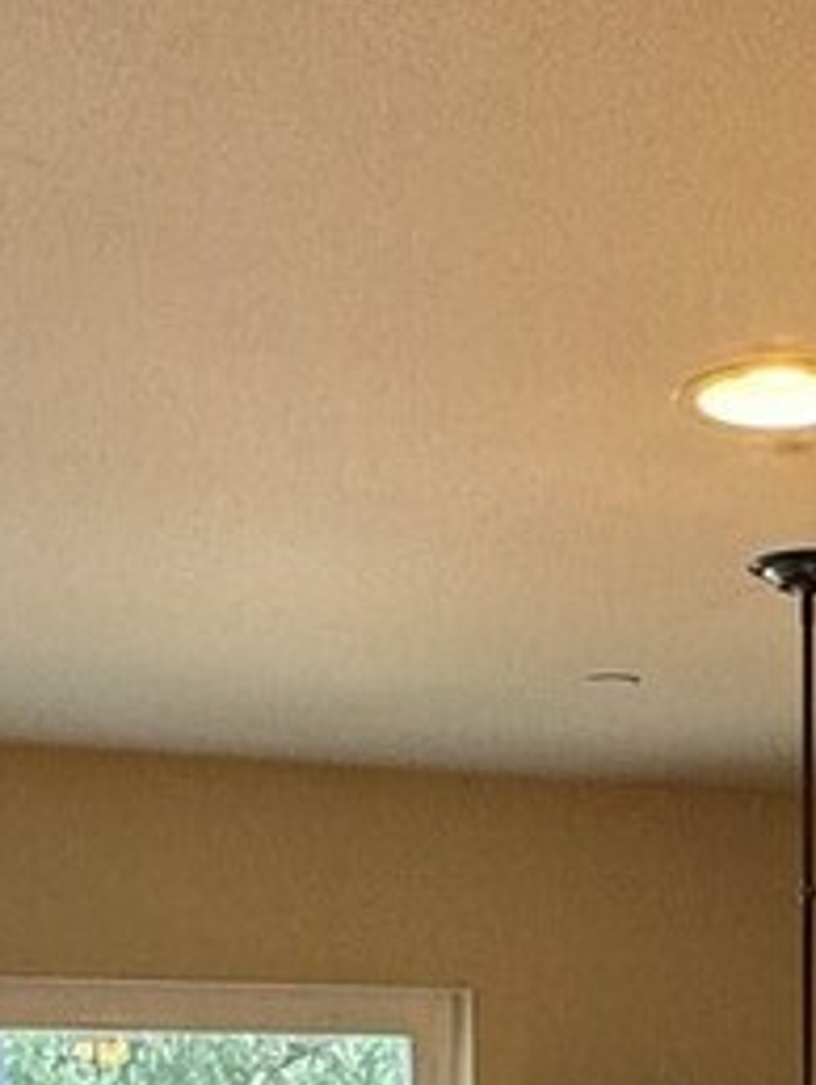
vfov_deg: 22.2
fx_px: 2448
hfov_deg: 18.9
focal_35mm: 78
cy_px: 1442
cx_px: 547
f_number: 2.2
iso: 160
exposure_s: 1/120
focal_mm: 2.22
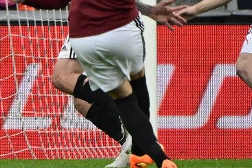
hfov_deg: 1.7
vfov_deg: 1.2
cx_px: -49
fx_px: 8364
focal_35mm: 1195
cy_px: -32
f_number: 5.6
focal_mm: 410
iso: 4500
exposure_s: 1/1600
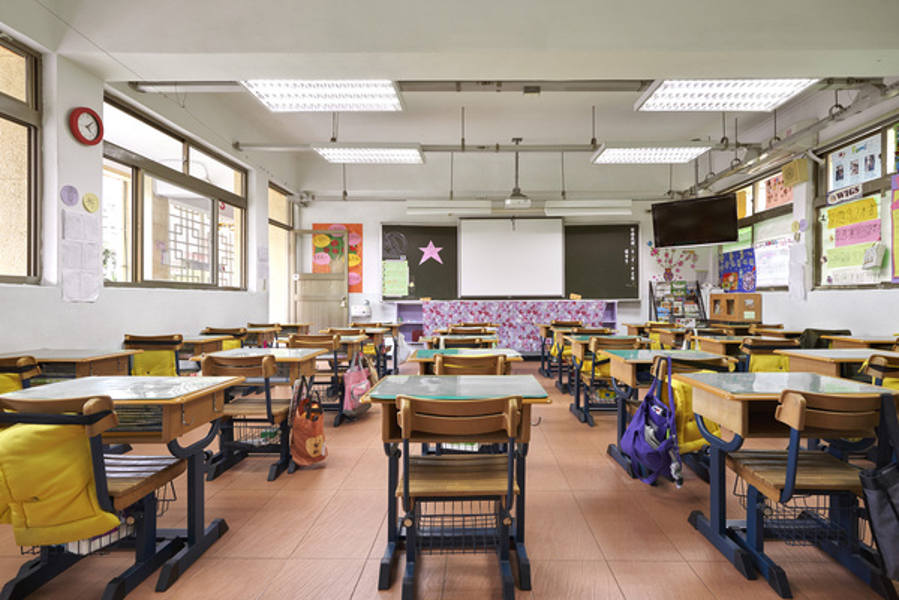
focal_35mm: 16
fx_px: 400
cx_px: 450
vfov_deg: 73.7
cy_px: 300
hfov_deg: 96.7
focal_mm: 16
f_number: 5
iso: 400
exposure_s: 1/30
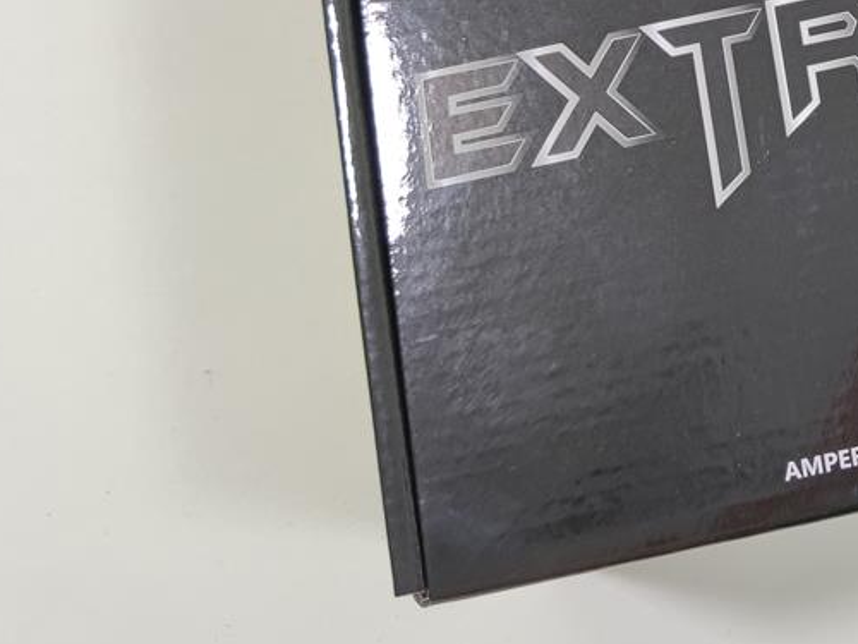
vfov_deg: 18.6
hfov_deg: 22.6
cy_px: -137
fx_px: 1859
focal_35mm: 75
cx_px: 1181
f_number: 1.85
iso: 80
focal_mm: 6.78
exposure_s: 1/100
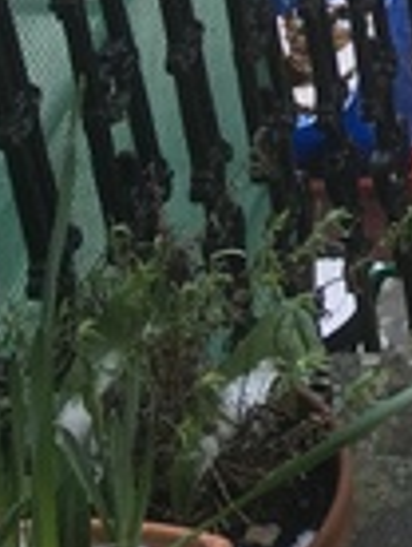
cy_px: -519
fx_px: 2547
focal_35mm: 161
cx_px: 967
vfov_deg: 11.2
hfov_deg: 8.5
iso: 25
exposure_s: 1/100
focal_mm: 4.15
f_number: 2.2
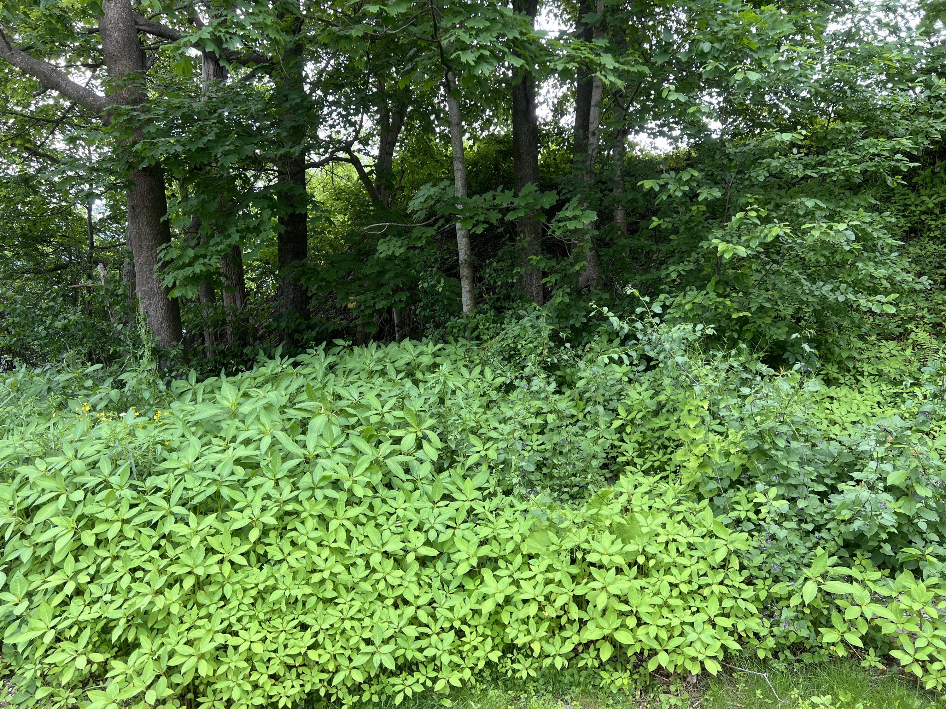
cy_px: 354
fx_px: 711
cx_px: 473
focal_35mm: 26
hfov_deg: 67.3
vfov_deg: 53.1
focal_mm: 5.7
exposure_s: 1/401
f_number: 1.5
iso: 50
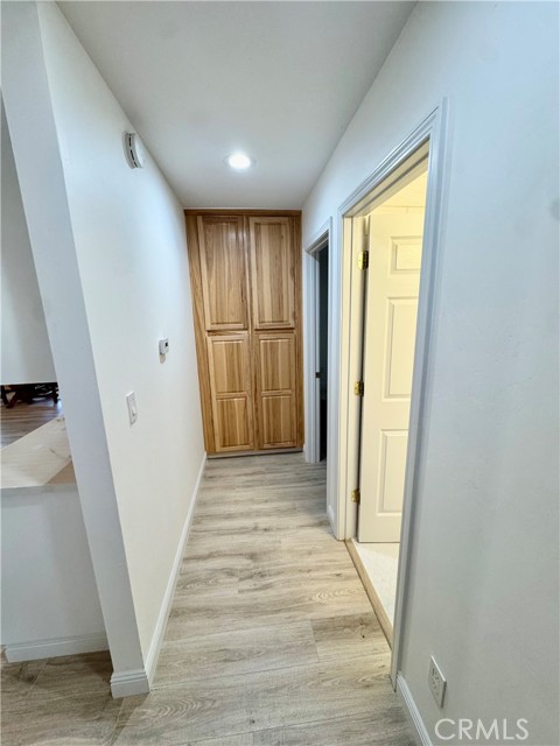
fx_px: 302
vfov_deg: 102.1
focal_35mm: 14
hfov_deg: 85.7
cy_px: 373
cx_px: 280
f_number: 2.2
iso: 200
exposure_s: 1/120
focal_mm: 2.22
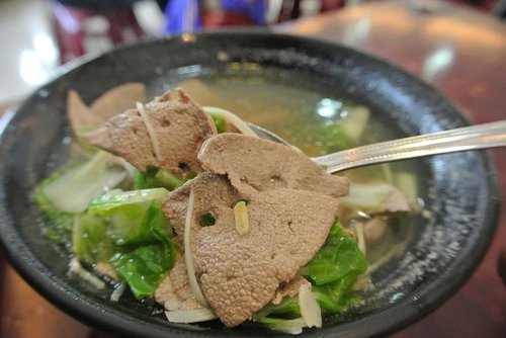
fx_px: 380
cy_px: 169
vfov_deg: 48.0
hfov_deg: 67.4
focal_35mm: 27
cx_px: 253
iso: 1600
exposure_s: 1/125
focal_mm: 10
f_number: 3.5
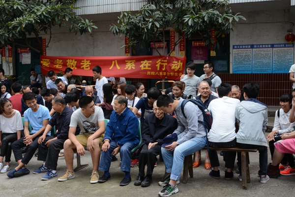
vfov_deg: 31.9
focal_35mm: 42
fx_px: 344
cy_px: 98
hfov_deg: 46.4
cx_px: 148
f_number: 22
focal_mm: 42
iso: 640
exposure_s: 1/40
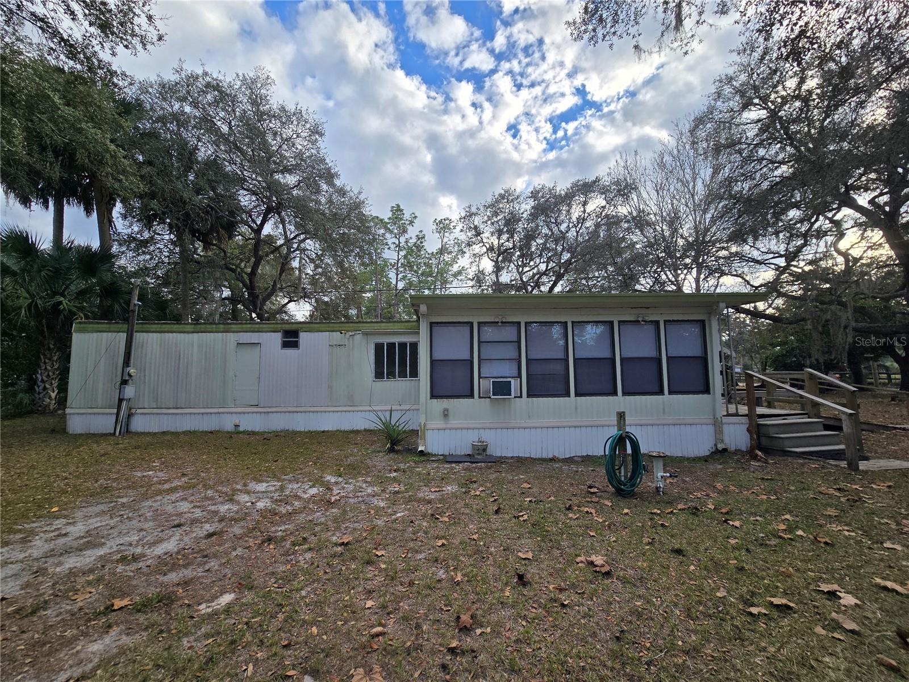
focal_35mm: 13
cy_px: 341
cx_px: 454
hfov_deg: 106.2
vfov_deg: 89.9
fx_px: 341
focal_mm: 2.2
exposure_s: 1/746
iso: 50
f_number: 2.2
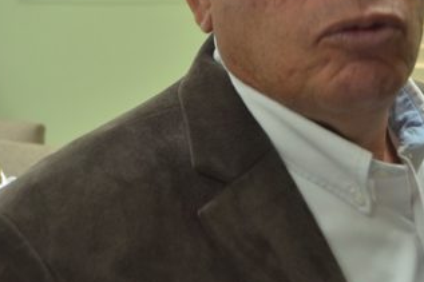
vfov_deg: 16.8
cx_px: 217
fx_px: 930
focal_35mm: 79
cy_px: -9
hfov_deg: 25.7
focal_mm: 24
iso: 400
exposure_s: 1/80
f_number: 4.5
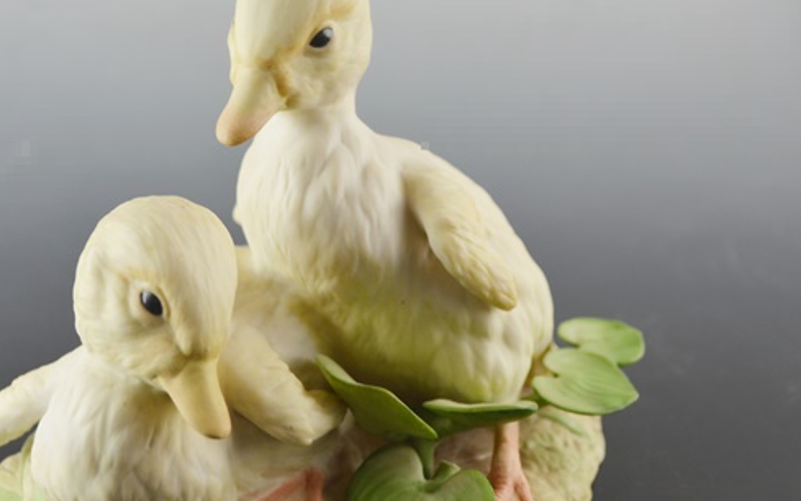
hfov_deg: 33.9
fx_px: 1310
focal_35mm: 60
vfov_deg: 21.7
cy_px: 247
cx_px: 337
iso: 400
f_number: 5.6
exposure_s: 1/125
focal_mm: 32
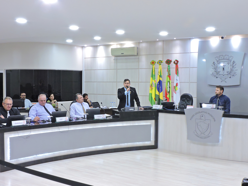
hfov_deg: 46.8
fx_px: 287
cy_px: 93
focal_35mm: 40
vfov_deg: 36.0
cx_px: 124
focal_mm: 7.1
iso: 800
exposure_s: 1/13
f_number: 6.6
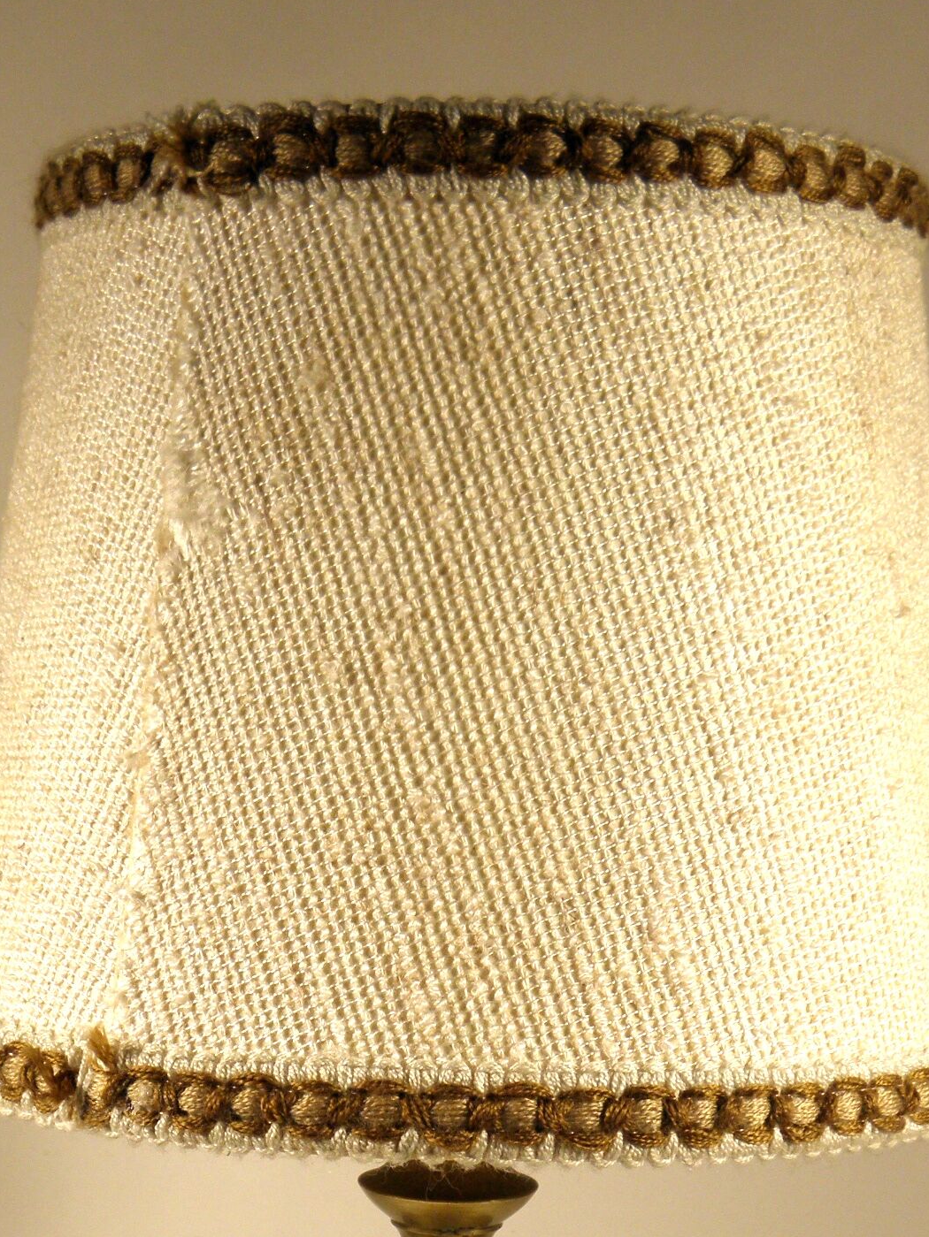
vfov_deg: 25.3
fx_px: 2683
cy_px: 1068
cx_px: 409
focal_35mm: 75
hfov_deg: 19.6
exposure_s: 1/100
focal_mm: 7.5
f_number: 3.8
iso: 100
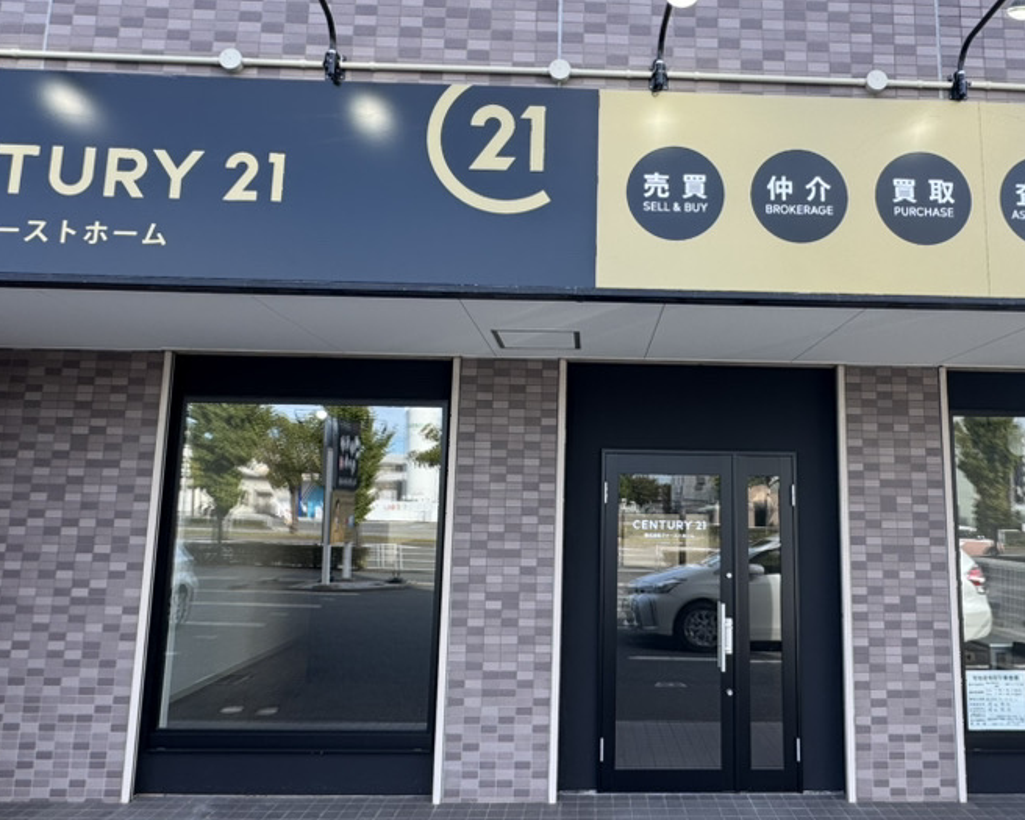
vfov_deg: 56.8
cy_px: 401
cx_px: 617
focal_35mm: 25
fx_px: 759
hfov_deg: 67.4
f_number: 2.2
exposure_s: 1/241
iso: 40
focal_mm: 2.22
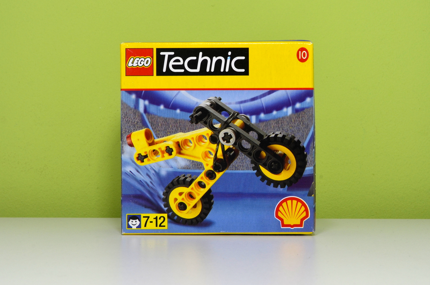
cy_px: 142
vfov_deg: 22.5
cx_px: 215
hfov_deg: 33.5
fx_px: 715
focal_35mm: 60
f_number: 14
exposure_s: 1/13
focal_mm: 40
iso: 125
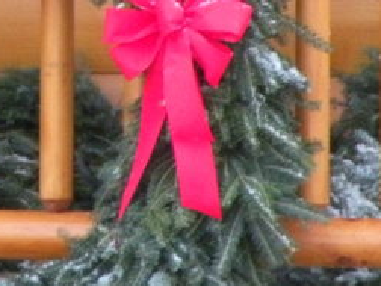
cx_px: -88
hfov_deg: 3.1
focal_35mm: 633
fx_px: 6967
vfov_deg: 2.3
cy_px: -57
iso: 400
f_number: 4.5
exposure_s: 1/21.5
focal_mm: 27.4
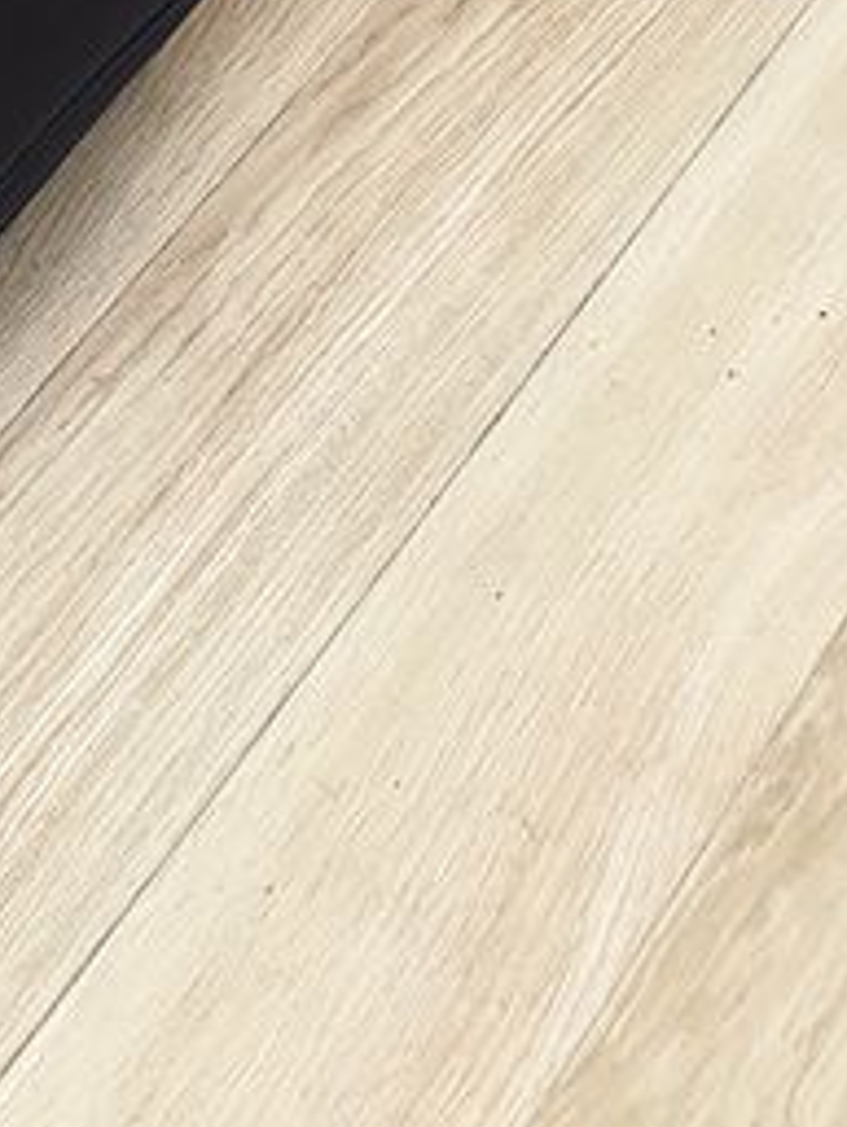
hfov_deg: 13.9
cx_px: -342
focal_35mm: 101
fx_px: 3292
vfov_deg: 18.0
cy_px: -399
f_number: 2.4
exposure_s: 1/50
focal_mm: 4.3
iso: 160
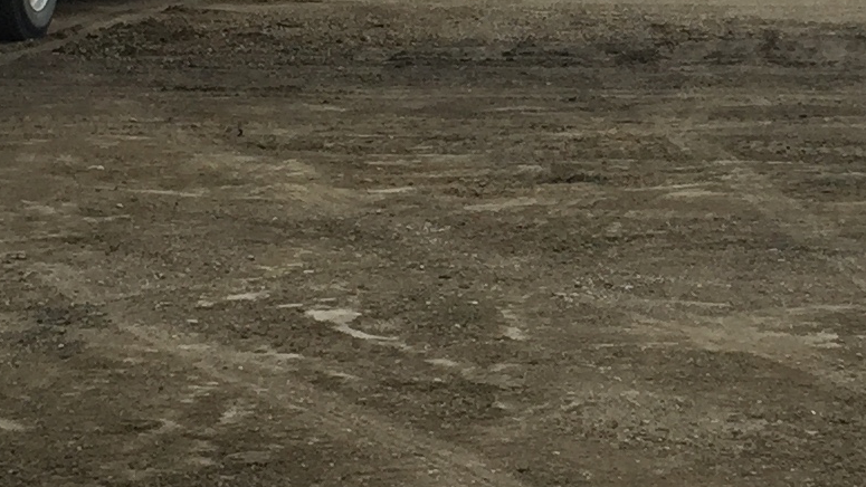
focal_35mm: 133
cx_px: 613
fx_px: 3054
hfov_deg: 16.1
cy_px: 41
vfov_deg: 9.1
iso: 32
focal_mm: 4.15
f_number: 2.2
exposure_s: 1/2083
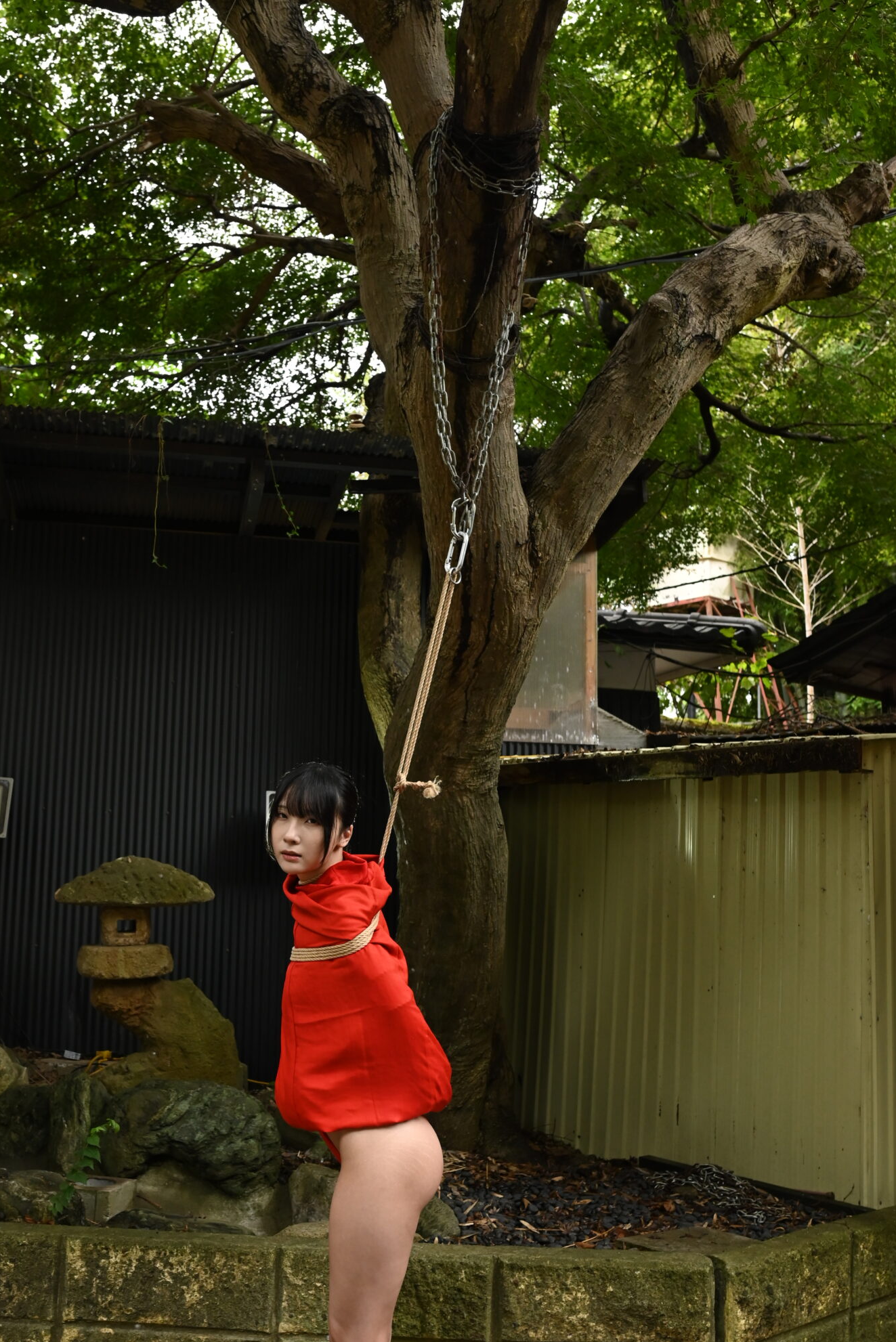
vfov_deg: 60.2
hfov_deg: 42.1
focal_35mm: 31
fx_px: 1156
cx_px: 338
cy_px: 715
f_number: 4.5
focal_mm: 24
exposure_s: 1/200
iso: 1000
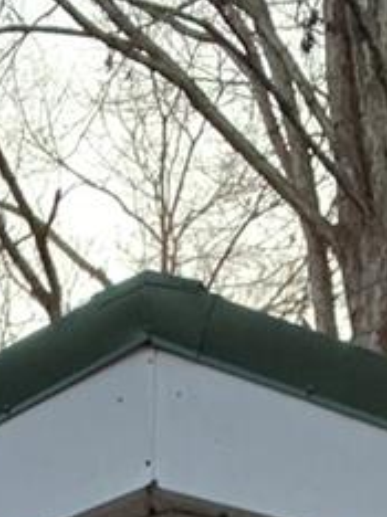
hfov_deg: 8.7
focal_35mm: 171
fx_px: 2554
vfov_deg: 9.0
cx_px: 108
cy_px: 1639
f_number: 1.8
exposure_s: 1/121
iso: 50
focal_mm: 4.25
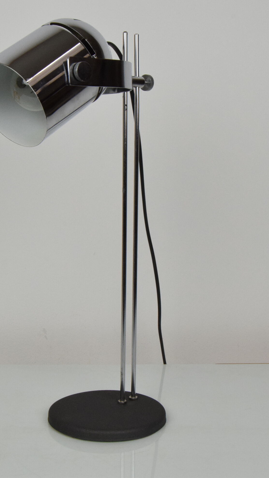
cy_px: 236
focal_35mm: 55
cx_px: 122
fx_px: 695
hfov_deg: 21.9
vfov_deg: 38.0
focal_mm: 23
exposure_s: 1/100
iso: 1600
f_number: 18
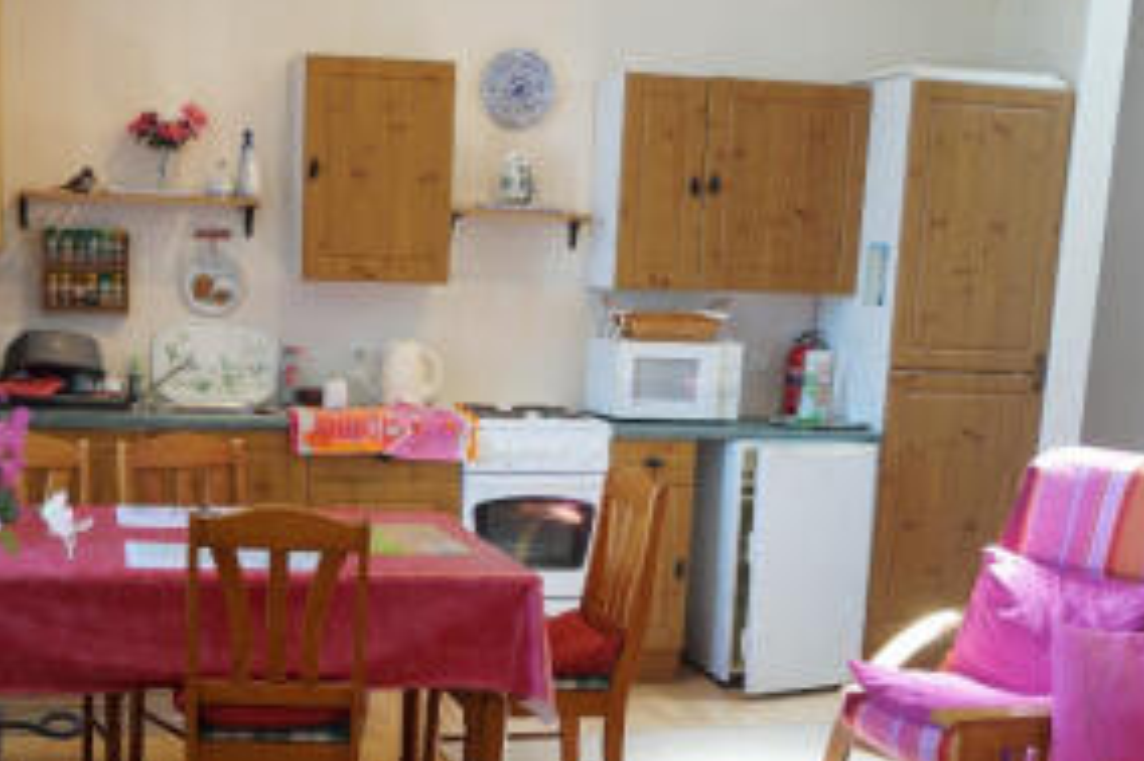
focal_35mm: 53
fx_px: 1678
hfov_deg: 37.4
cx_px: 439
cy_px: 590
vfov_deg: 25.2
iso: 200
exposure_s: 1/20
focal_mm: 21
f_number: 4
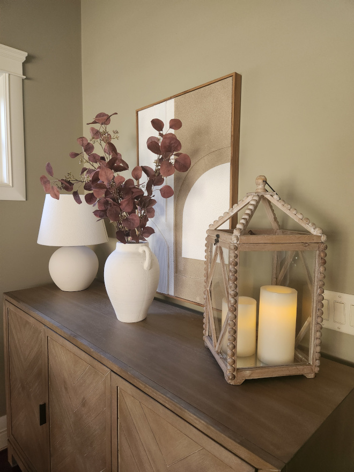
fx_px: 314
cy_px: 236
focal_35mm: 23
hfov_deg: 58.9
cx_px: 177
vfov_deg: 73.9
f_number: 1.8
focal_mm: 5.4
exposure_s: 1/120
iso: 640
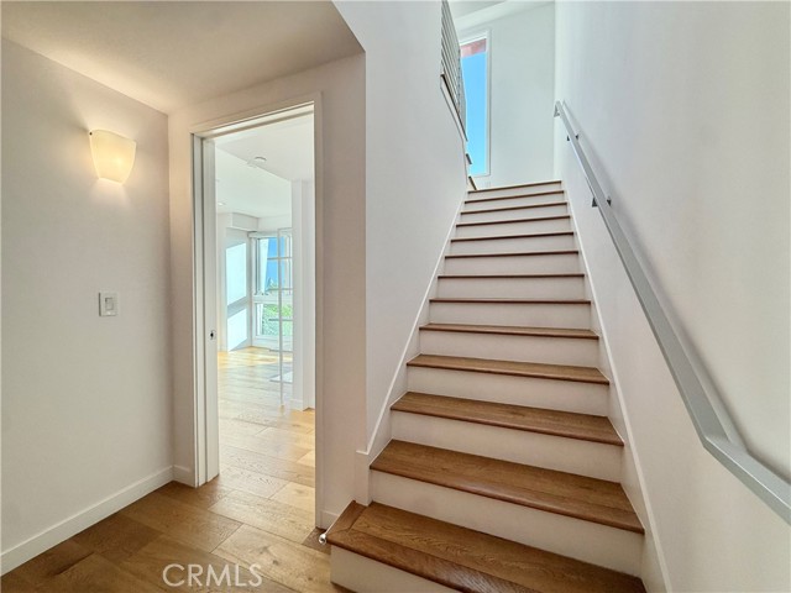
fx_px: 320
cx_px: 396
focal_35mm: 14
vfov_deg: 85.7
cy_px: 296
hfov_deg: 102.1
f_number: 2.2
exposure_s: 1/232
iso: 64
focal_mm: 2.22
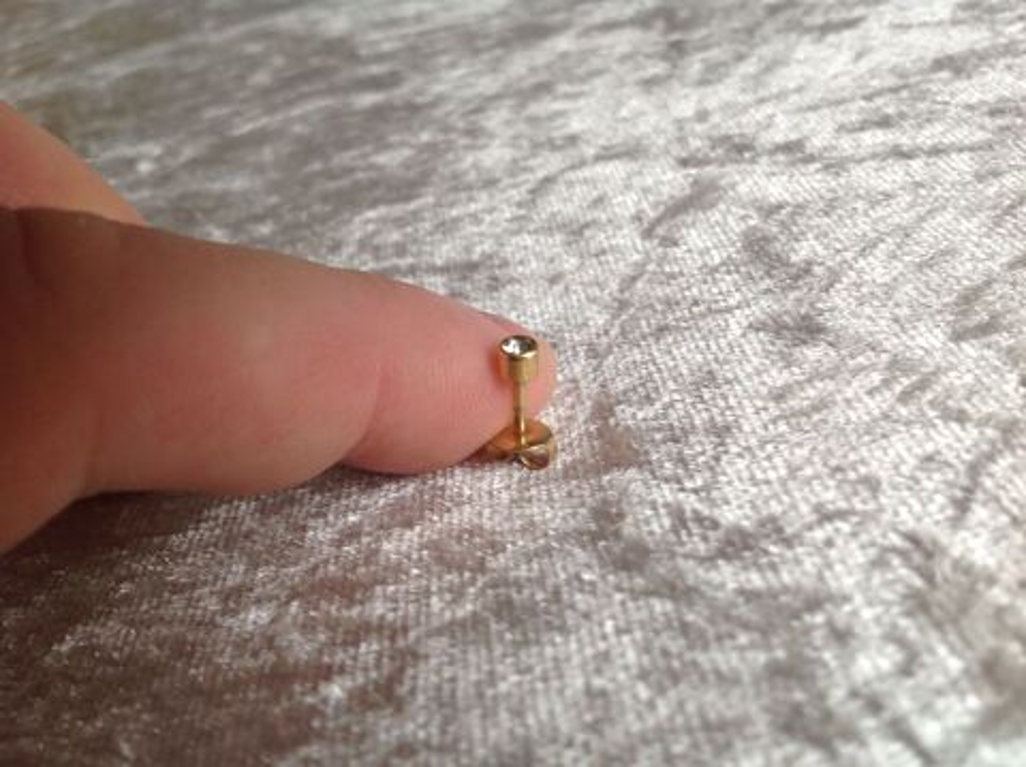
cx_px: 513
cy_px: 384
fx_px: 1036
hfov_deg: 52.7
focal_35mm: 35
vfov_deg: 40.6
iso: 50
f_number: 2.4
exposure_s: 1/15
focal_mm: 4.28
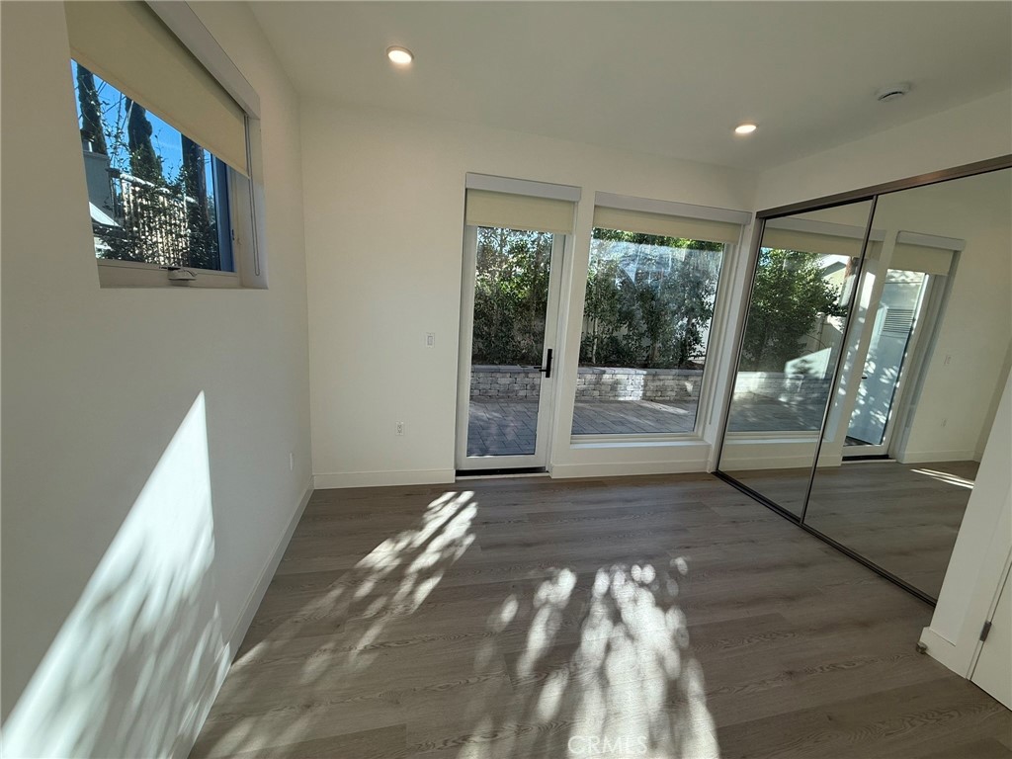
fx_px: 409
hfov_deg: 102.1
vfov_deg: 85.7
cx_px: 506
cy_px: 380
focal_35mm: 14
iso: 50
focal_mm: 2.22
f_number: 2.2
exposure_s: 1/235
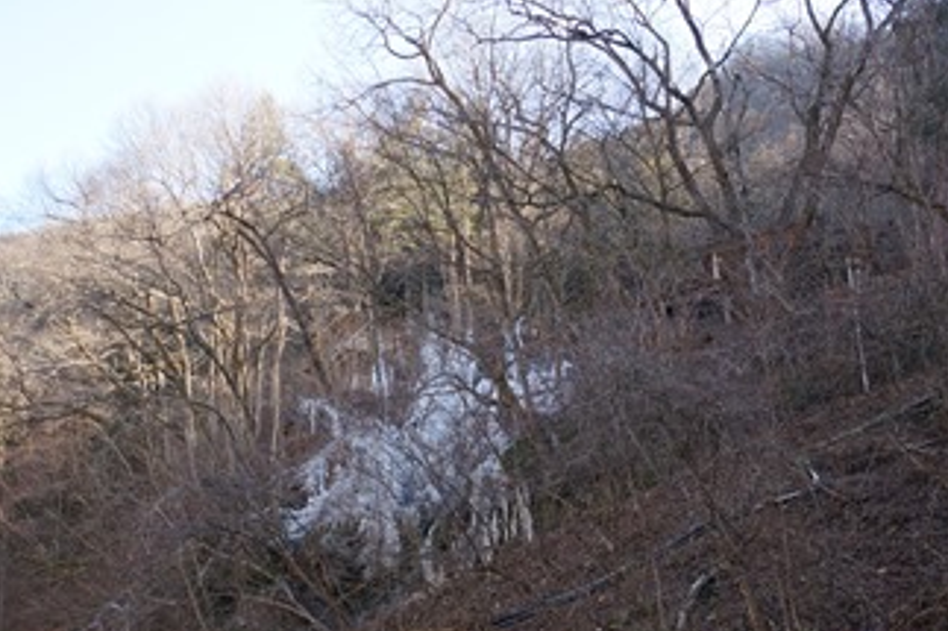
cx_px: 514
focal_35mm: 47
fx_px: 1236
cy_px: 439
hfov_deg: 41.9
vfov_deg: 28.4
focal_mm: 21.1
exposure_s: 1/60
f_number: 4.5
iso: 100
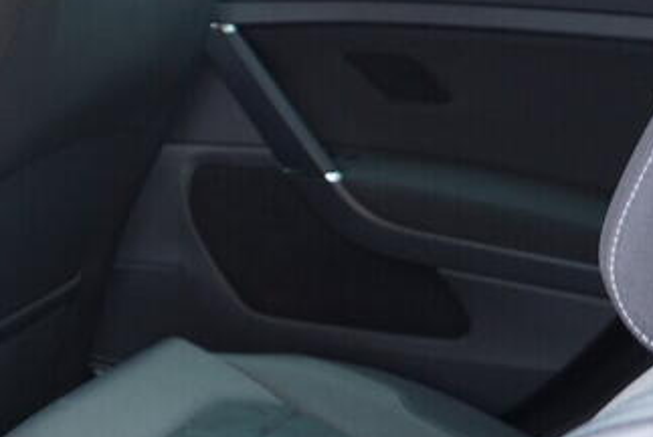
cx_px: -372
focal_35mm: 114
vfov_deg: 12.0
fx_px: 2070
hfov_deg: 16.2
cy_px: 294
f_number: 2.8
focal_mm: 24
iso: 500
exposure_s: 1/40
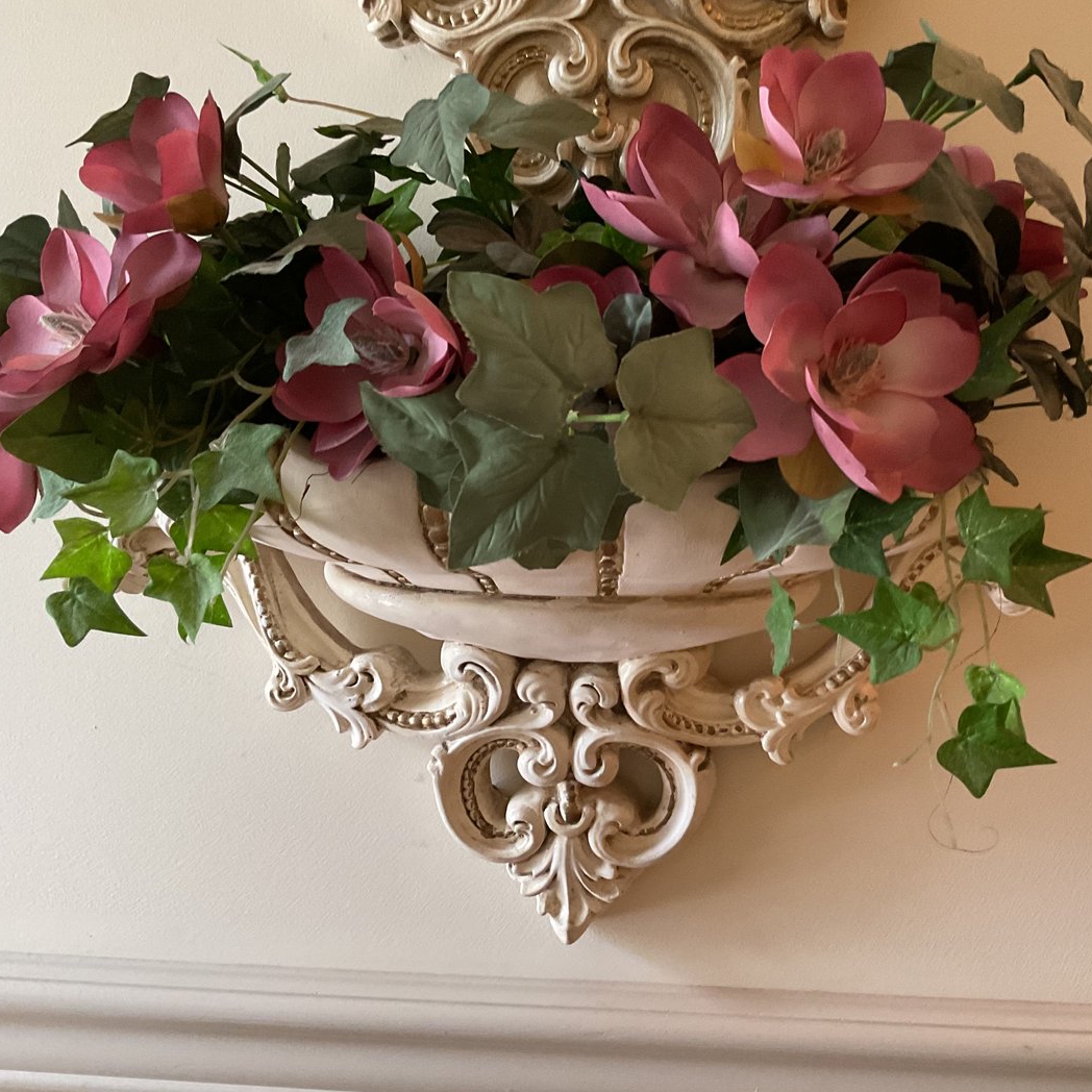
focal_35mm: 37
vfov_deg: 44.9
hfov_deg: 44.5
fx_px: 1321
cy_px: 540
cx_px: 692
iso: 200
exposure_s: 1/60
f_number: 1.8
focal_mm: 3
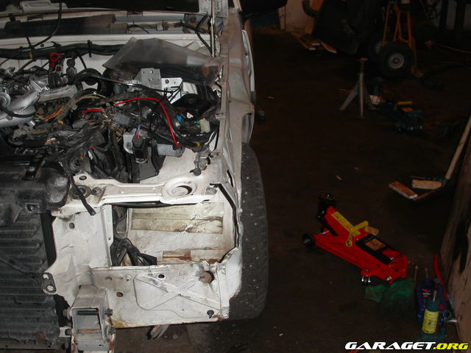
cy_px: 176
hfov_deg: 42.1
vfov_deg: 32.2
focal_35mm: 45
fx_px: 612
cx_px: 236
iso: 100
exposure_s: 1/45
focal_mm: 9.3
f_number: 2.8
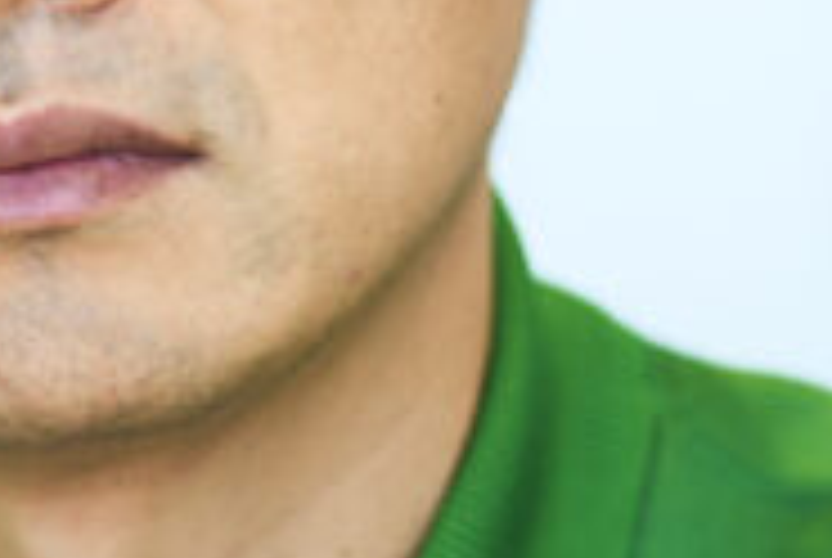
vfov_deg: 2.6
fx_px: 12176
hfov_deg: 3.9
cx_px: 225
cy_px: -90
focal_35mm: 526
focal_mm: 85
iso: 160
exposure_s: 1/200
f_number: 1.4
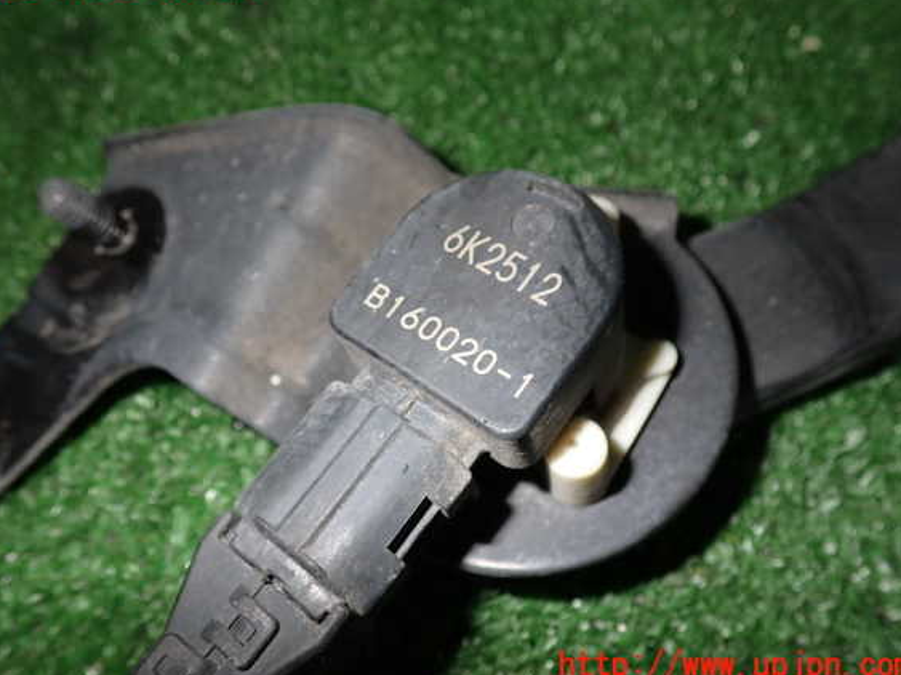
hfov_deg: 56.8
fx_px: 833
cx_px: 440
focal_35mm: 32
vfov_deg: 44.1
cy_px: 326
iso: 200
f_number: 6.3
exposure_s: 1/30
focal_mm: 5.4
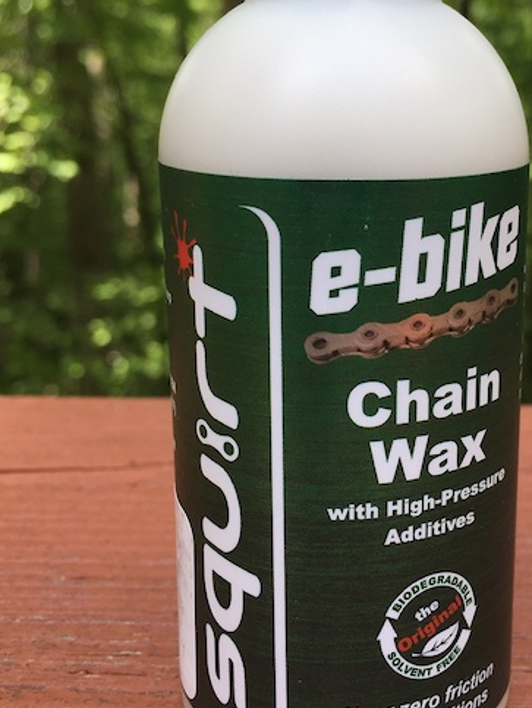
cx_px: 371
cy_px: 286
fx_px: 982
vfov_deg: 39.5
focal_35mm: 48
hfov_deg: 30.0
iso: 25
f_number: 2.2
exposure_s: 1/227
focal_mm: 4.15
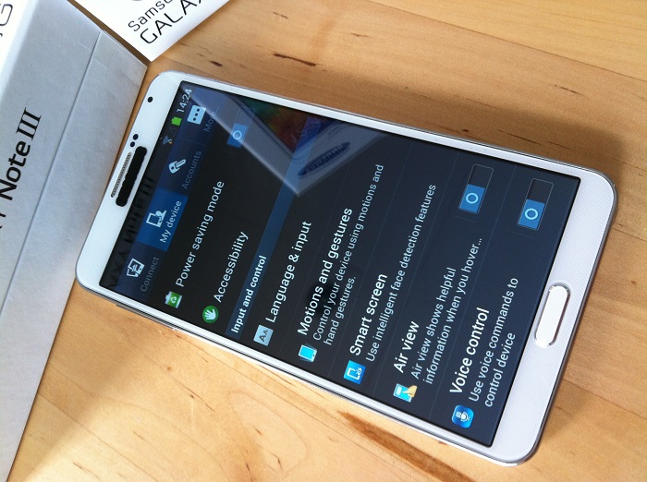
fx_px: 653
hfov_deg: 52.7
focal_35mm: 35
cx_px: 324
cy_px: 241
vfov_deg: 40.6
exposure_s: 1/20
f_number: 2.8
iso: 80
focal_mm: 3.85
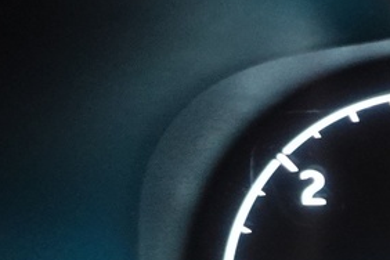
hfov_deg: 12.0
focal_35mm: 138
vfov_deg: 9.9
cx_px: 929
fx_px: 1495
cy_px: 231
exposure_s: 1/10
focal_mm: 9.4
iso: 800
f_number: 1.8
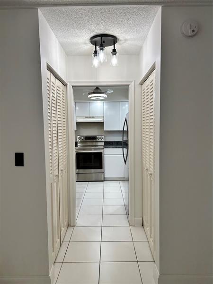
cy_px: 142
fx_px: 213
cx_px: 106
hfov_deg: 53.1
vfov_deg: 67.3
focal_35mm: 26
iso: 40
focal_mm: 5.7
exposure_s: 1/120
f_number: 1.5
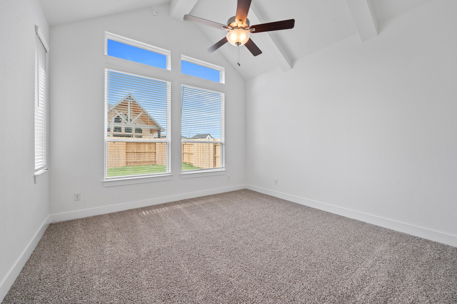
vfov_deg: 81.2
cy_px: 152
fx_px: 178
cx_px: 228
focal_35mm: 14
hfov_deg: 104.3
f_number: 10
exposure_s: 1/25
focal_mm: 14
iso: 320
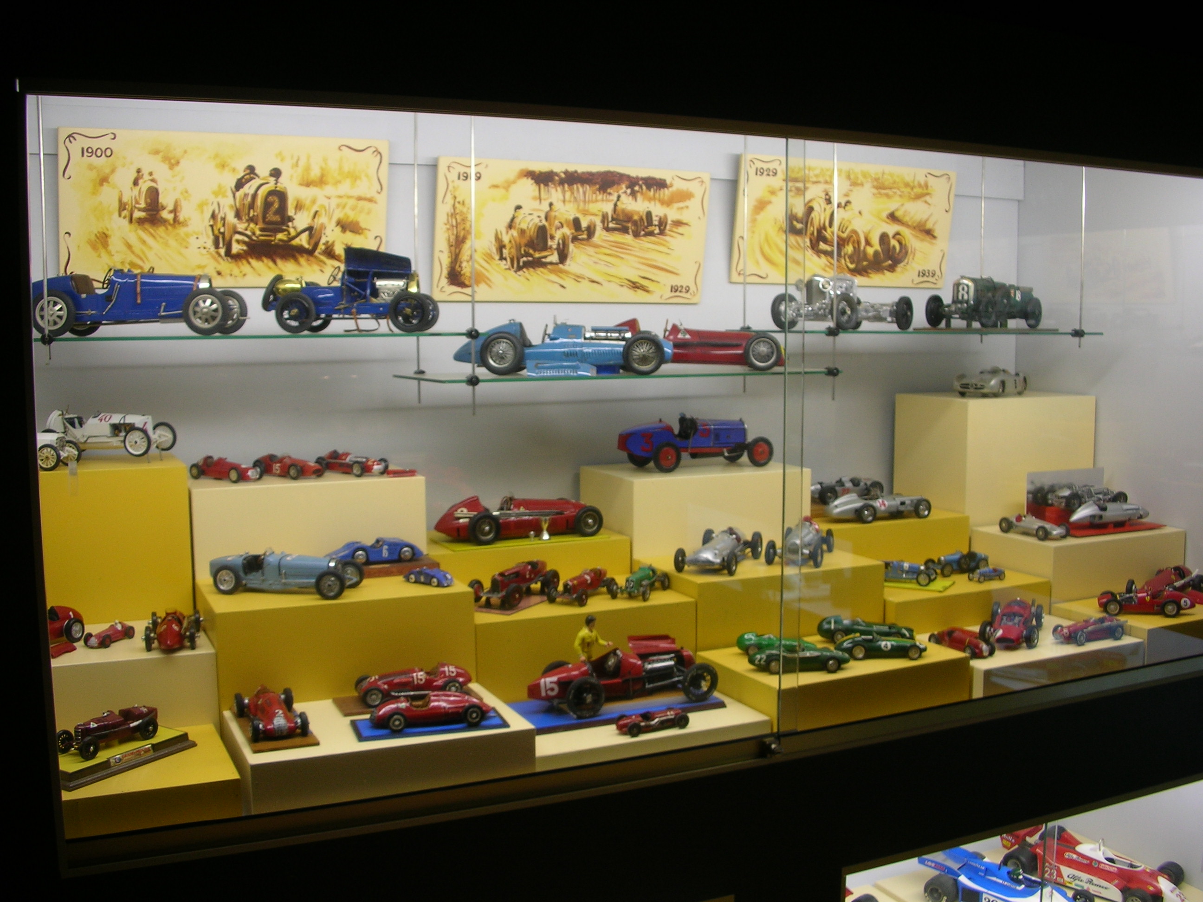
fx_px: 1216
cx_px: 602
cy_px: 451
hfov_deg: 52.6
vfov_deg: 40.7
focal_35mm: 35
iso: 50
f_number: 3
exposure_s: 1/9.4
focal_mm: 5.8
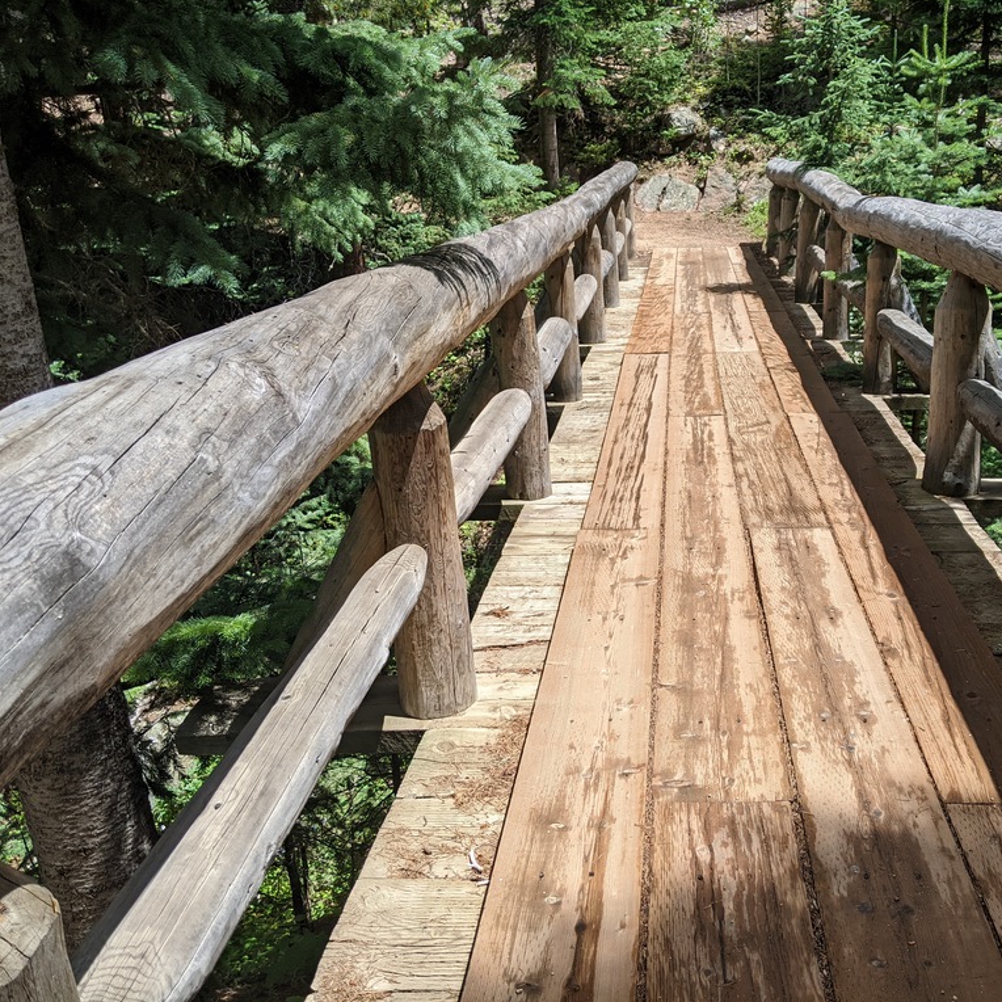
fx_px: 1048
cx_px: 649
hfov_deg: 50.4
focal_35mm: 32
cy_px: 501
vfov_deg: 51.1
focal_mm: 4.44
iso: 57
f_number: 1.8
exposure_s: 1/1805
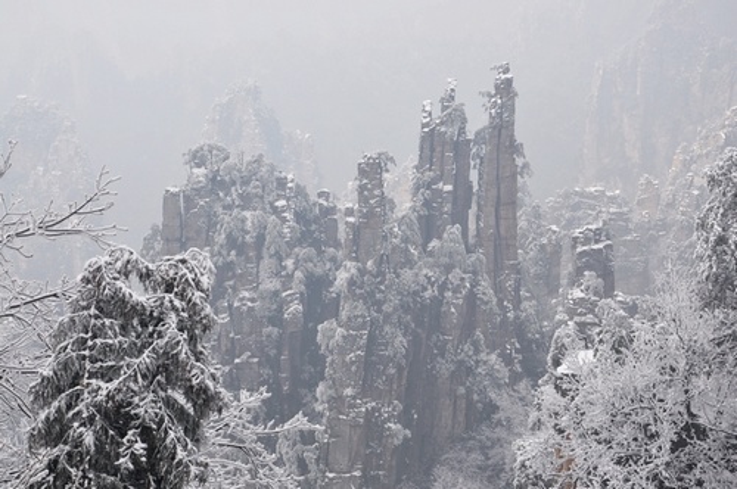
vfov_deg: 14.7
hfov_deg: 21.9
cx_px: 368
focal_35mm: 93
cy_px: 244
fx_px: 1901
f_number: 10
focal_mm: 62
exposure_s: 1/200
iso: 200
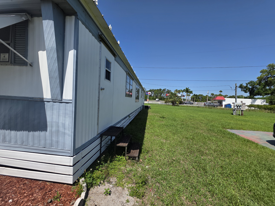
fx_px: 103
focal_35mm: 13
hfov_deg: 106.2
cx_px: 138
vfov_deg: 89.9
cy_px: 103
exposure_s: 1/2664
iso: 40
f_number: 1.9
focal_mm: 2.2
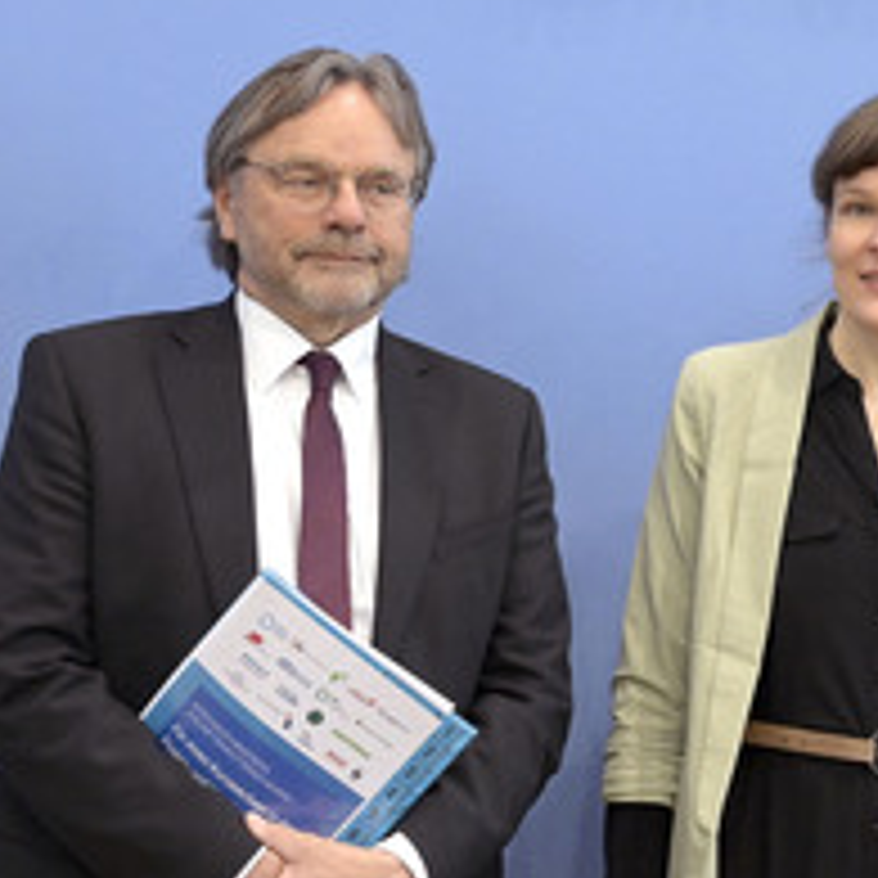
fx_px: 2812
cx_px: 939
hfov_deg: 17.2
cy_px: 513
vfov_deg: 17.7
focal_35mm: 98
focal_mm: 50
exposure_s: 1/500
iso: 5000
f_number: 5.6
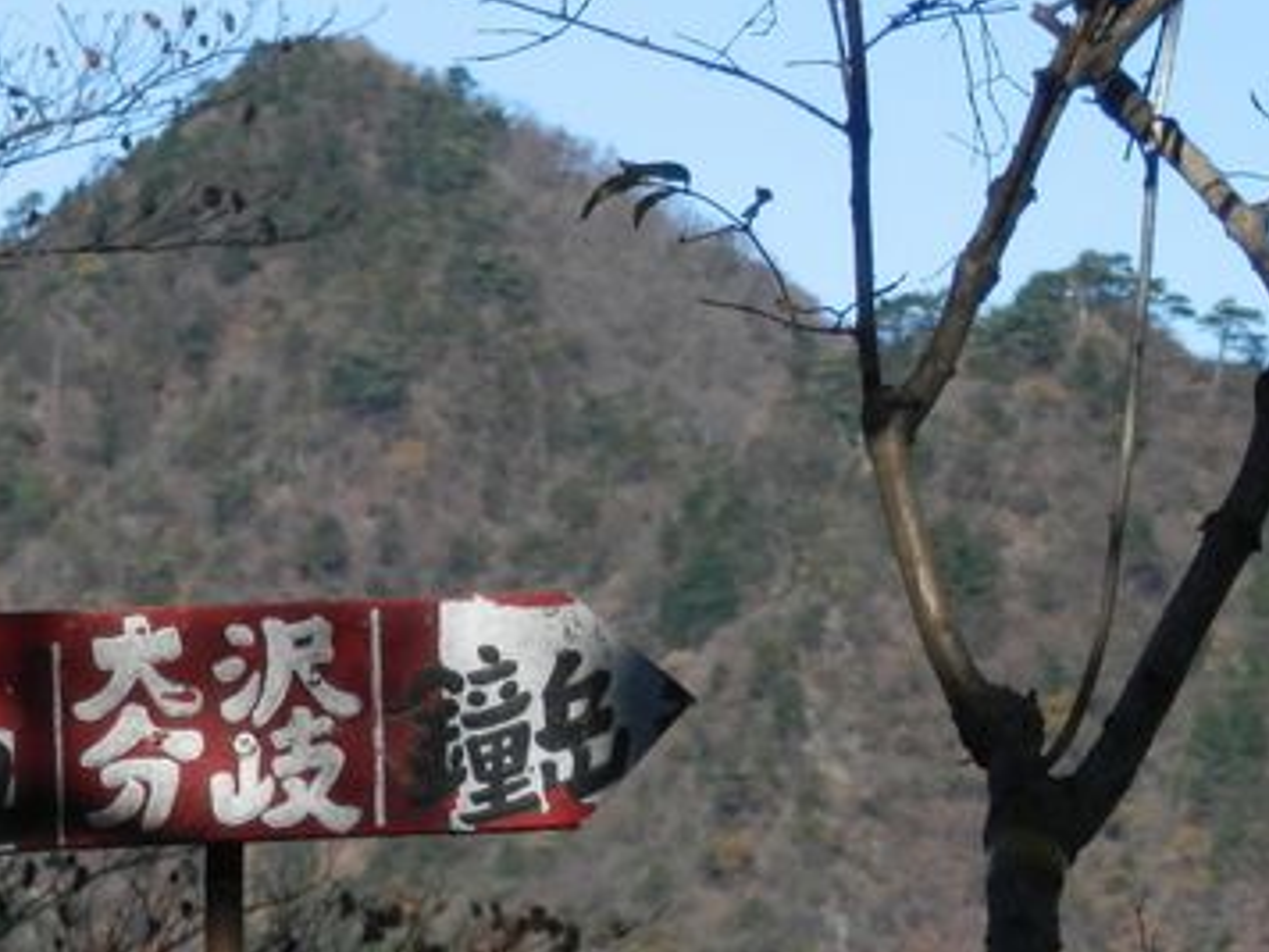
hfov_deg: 6.9
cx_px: 192
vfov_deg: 5.2
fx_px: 10558
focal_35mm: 288
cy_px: 770
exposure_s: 1/400
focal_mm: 22.9
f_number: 5.3
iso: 80
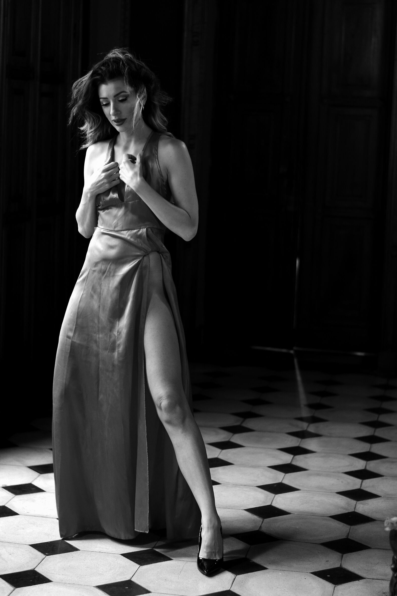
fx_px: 1241
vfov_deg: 27.0
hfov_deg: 18.2
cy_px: 298
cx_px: 198
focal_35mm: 75
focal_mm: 50
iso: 500
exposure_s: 1/125
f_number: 2
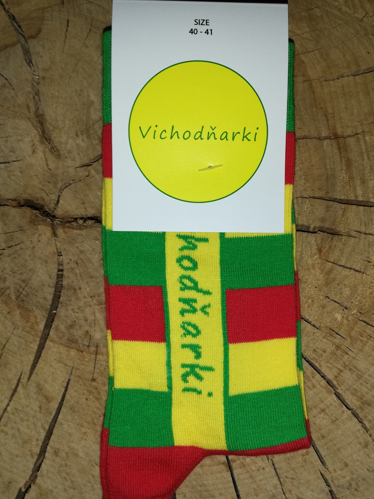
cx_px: 201
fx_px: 432
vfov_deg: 60.0
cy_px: 255
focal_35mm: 30
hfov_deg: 46.8
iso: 50
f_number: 2.2
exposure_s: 1/50
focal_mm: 3.81
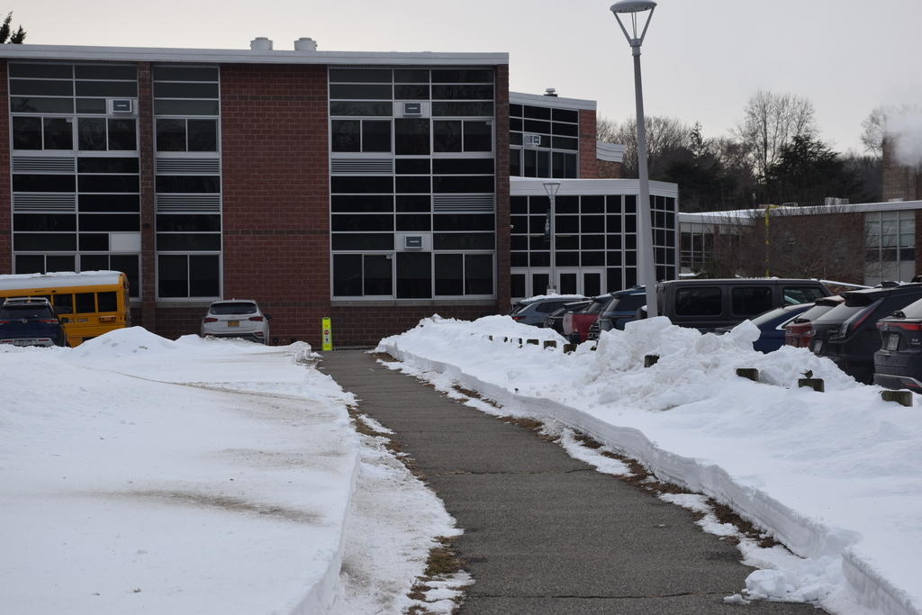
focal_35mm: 90
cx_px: 461
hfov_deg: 22.6
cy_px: 308
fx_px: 2305
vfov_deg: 15.2
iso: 200
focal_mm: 60
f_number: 9
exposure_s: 1/320
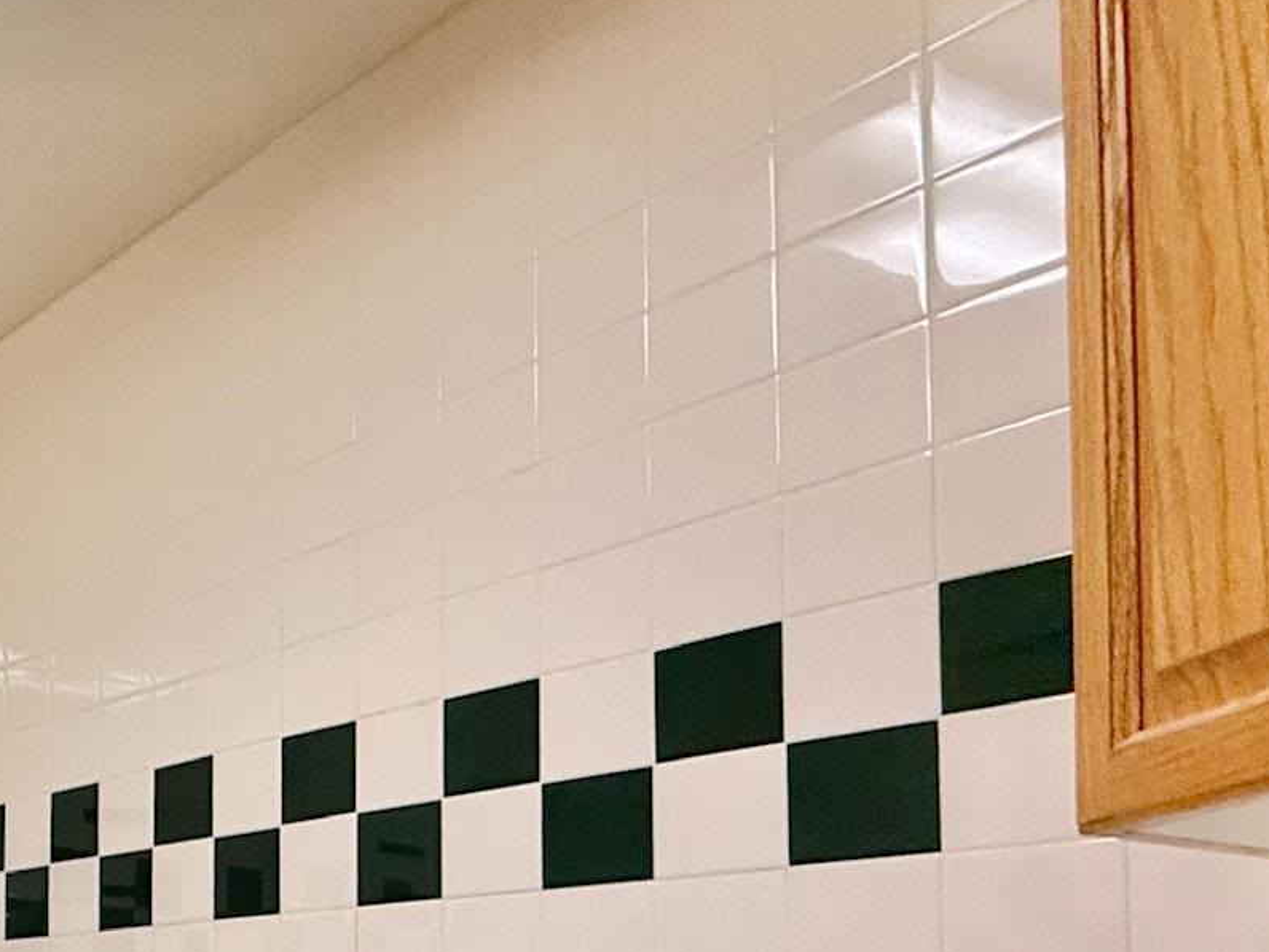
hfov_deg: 36.8
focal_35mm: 36
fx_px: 1320
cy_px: 1025
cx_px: -316
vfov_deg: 34.7
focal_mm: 2.22
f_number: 2.2
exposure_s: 1/120
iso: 320
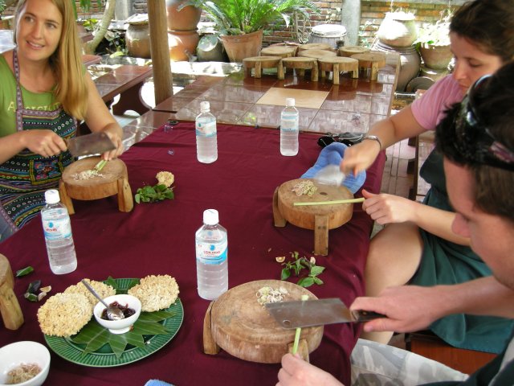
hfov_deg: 51.4
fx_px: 535
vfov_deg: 39.7
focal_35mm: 36
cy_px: 193
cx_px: 257
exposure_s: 1/24.3
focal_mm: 7.5
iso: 64
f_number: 2.7
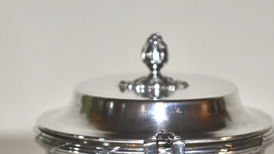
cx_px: 139
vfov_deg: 6.3
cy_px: 183
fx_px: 1390
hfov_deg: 11.3
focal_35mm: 191
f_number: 5.6
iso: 200
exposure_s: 1/30
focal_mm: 55
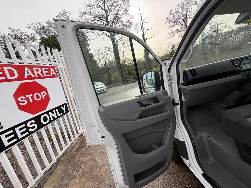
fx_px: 102
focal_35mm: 14
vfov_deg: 85.7
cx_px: 126
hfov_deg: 102.1
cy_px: 94
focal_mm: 2.22
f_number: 2.2
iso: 40
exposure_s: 1/364
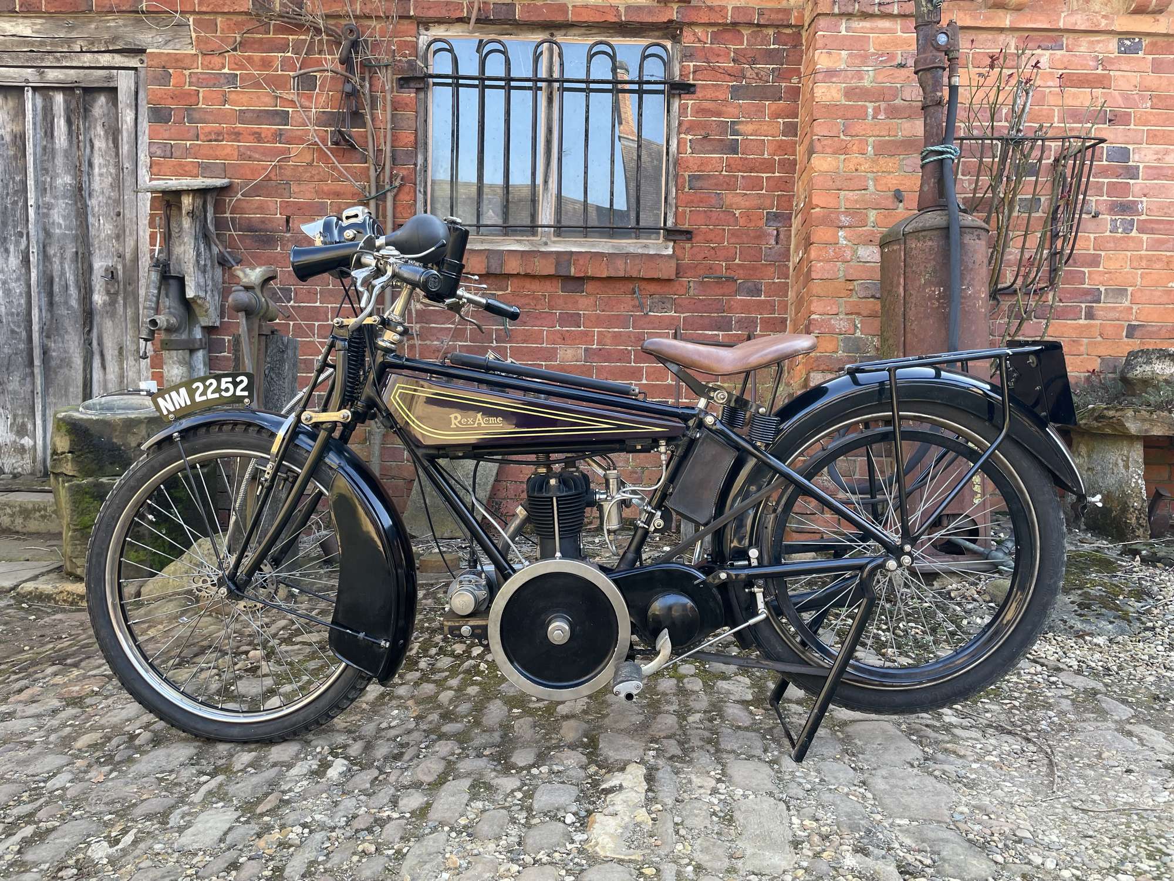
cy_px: 440
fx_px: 882
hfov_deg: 67.3
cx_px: 587
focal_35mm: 26
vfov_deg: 53.1
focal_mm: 4.2
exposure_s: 1/121
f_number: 1.6
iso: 50
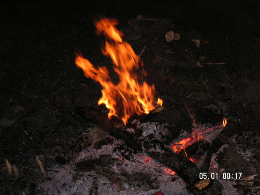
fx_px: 751
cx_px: 130
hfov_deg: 19.6
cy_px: 98
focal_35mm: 100
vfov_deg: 14.8
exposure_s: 1/90
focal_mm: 16.6
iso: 160
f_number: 5
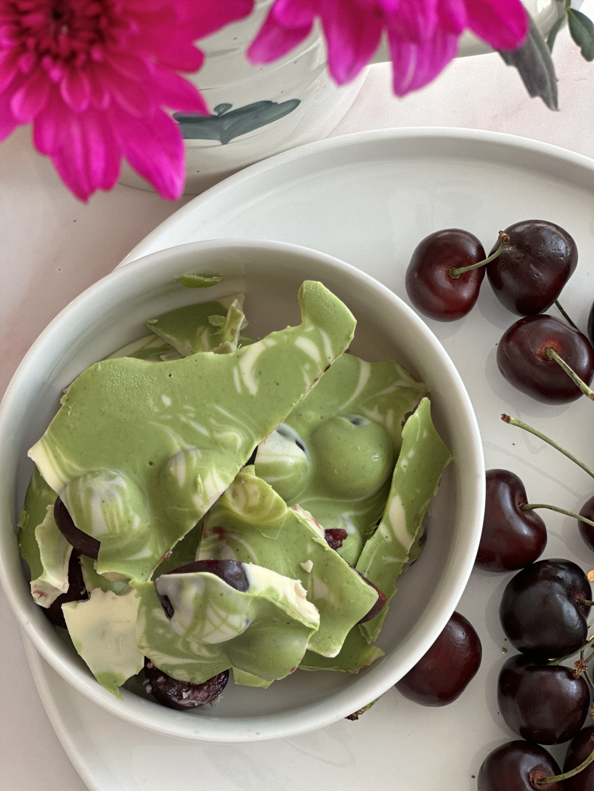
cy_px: 396
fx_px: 1762
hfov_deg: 19.1
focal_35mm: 77
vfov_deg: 25.3
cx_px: 297
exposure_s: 1/121
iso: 100
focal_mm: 9
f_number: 2.8
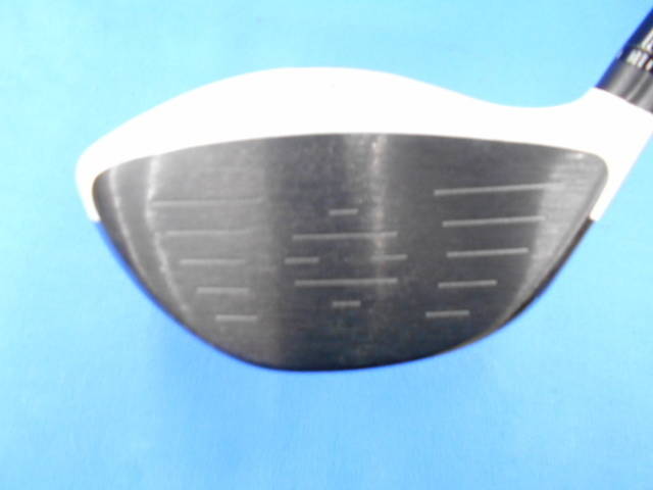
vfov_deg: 53.1
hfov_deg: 67.3
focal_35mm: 26
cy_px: 245
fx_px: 490
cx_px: 326
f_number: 3.2
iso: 400
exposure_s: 1/10
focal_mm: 4.6
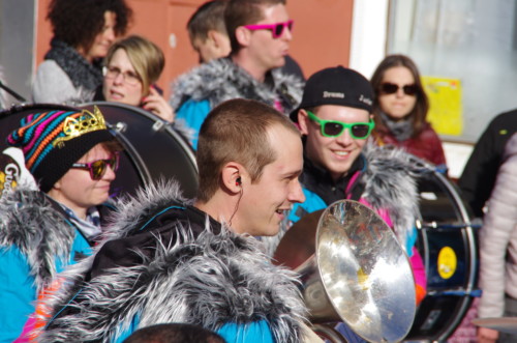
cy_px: 172
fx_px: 4299
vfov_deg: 4.6
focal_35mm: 300
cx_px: 258
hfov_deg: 6.9
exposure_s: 1/320
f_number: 11
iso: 200
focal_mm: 200
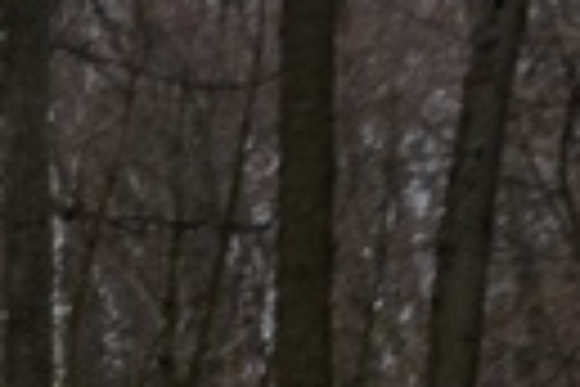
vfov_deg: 5.4
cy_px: 641
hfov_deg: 7.0
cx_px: -1430
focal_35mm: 251
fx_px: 4044
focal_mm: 24
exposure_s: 1/400
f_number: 7.1
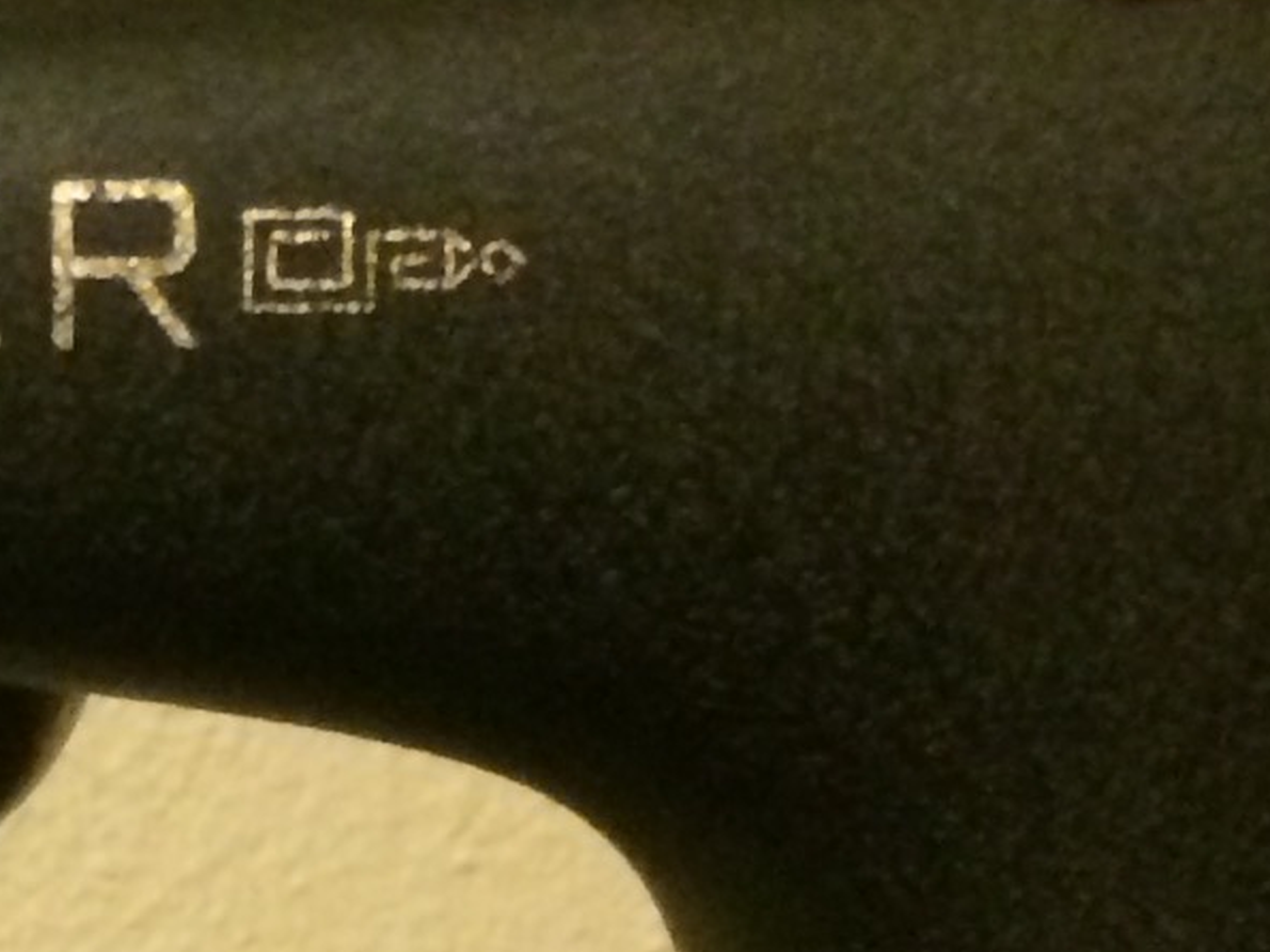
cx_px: -493
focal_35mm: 159
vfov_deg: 9.2
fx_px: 5832
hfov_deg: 12.0
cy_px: 1172
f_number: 2.2
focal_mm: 4.15
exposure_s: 1/15
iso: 400
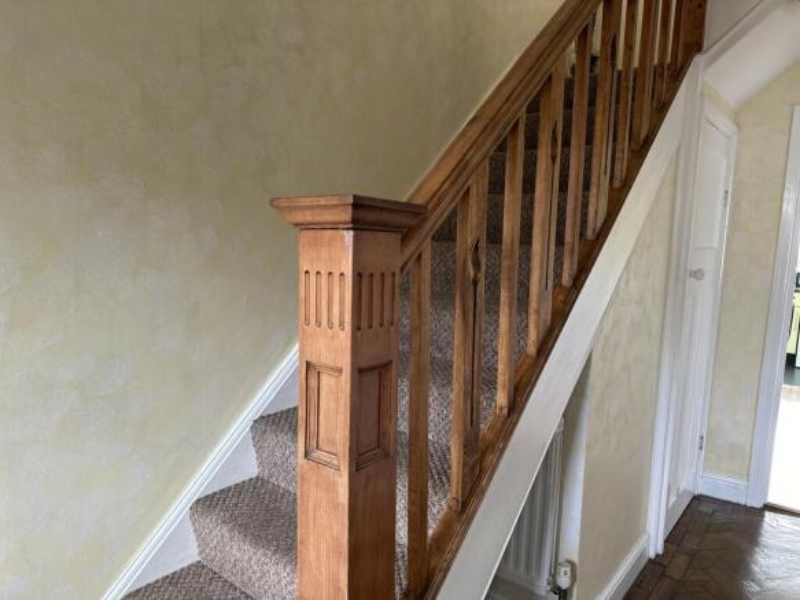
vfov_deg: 56.8
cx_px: 400
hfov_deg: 71.6
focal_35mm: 24
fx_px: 555
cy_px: 300
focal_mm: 6.86
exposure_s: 1/61
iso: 250
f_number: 1.78
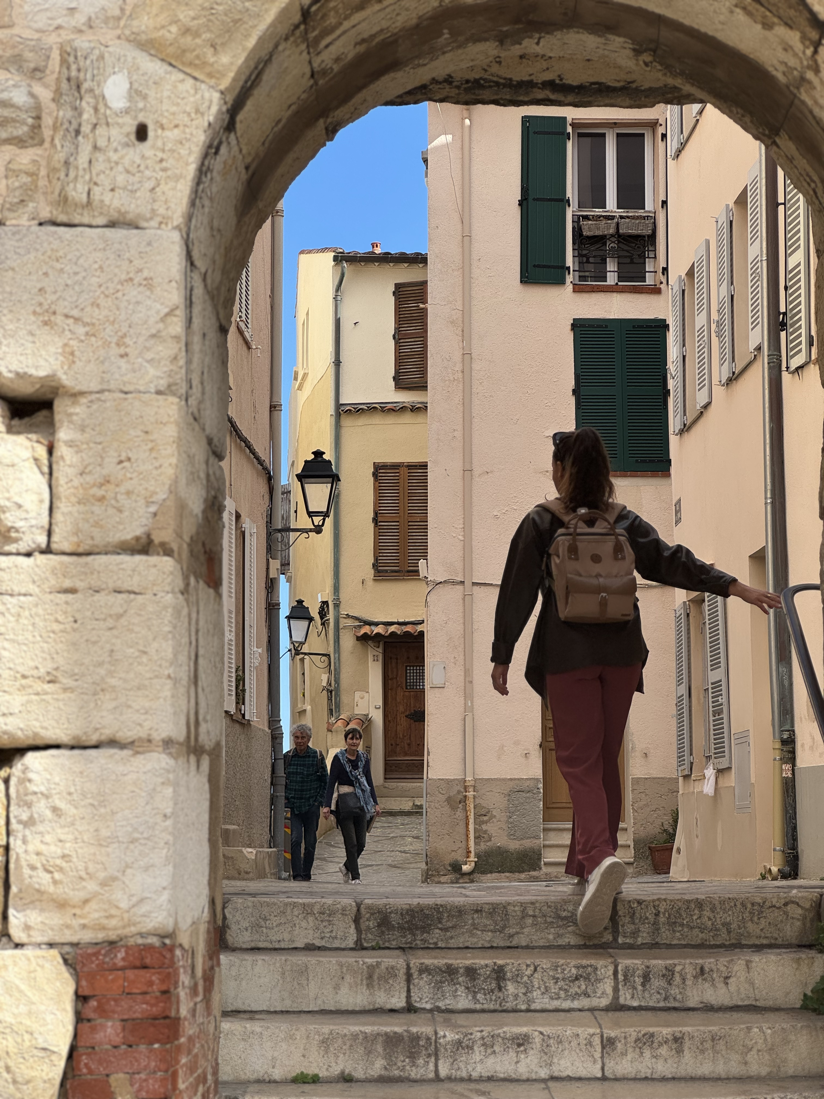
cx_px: 412
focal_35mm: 77
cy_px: 550
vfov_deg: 25.3
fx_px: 2444
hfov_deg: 19.1
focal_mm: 9
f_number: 2.8
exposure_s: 1/508
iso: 25
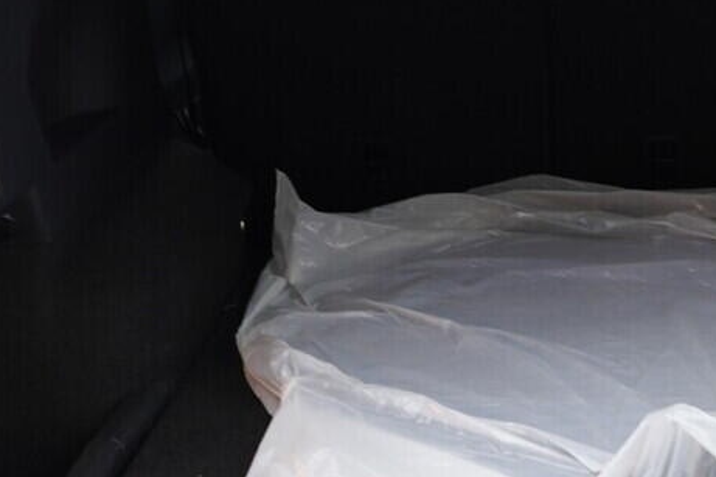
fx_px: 1590
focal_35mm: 80
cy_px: 139
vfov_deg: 17.0
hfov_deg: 24.5
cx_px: 662
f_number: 2.8
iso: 250
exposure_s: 1/40
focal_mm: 24
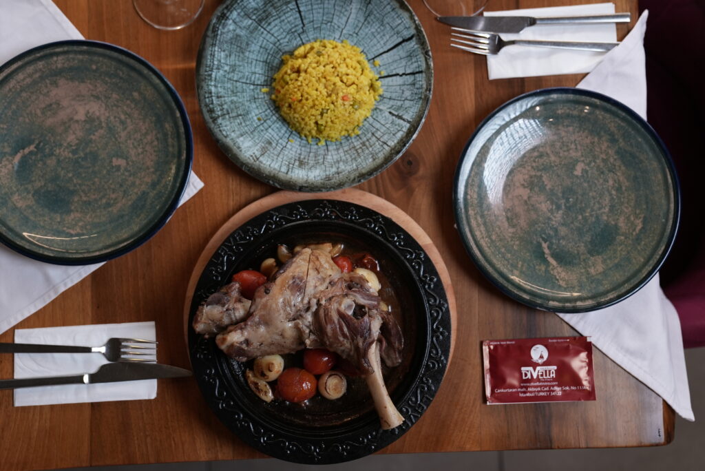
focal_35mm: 39
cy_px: 236
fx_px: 764
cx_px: 352
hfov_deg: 49.5
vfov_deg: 34.3
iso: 400
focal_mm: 39
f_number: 2.8
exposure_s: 1/160
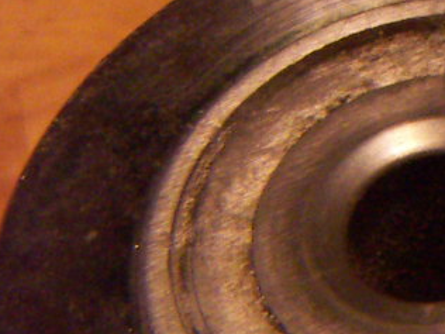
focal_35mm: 146
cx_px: 811
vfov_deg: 10.1
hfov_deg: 12.3
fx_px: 1877
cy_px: 324
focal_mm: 4.7
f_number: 2.8
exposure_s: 1/40
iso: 200
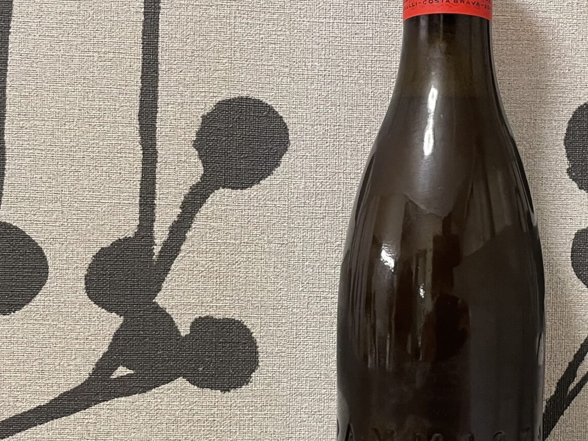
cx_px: 453
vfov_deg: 25.1
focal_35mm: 58
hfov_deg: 32.5
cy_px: 287
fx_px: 985
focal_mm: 4.2
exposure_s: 1/50
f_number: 1.6
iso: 125
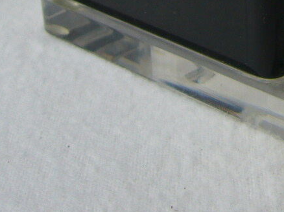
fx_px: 1050
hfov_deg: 14.8
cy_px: -126
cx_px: 364
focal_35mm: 128
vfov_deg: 11.0
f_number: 2.8
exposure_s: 1/60
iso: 80
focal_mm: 5.8
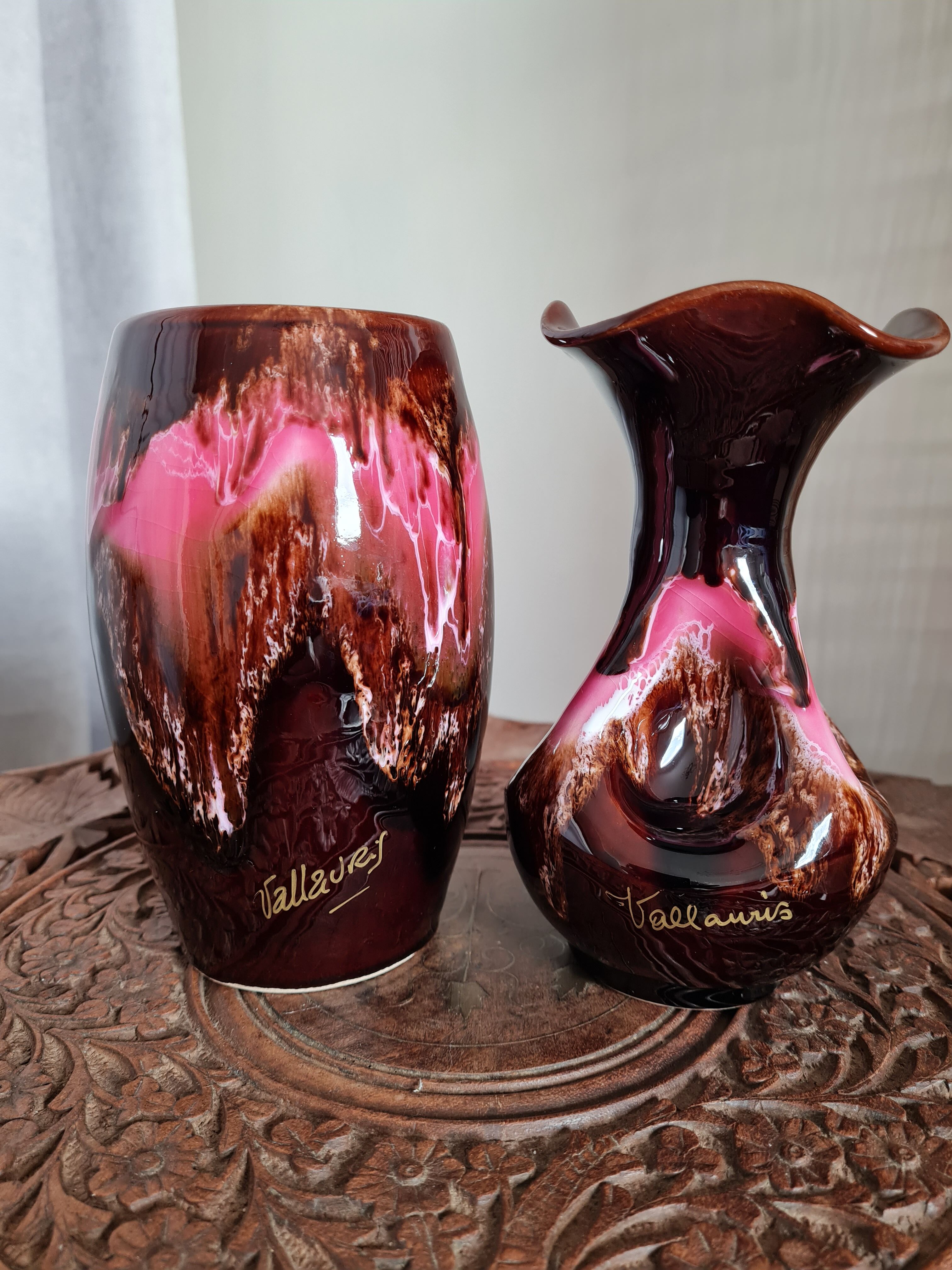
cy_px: 635
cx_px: 476
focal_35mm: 26
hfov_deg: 53.1
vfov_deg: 67.3
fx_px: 953
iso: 250
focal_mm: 5.4
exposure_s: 1/100
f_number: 1.8
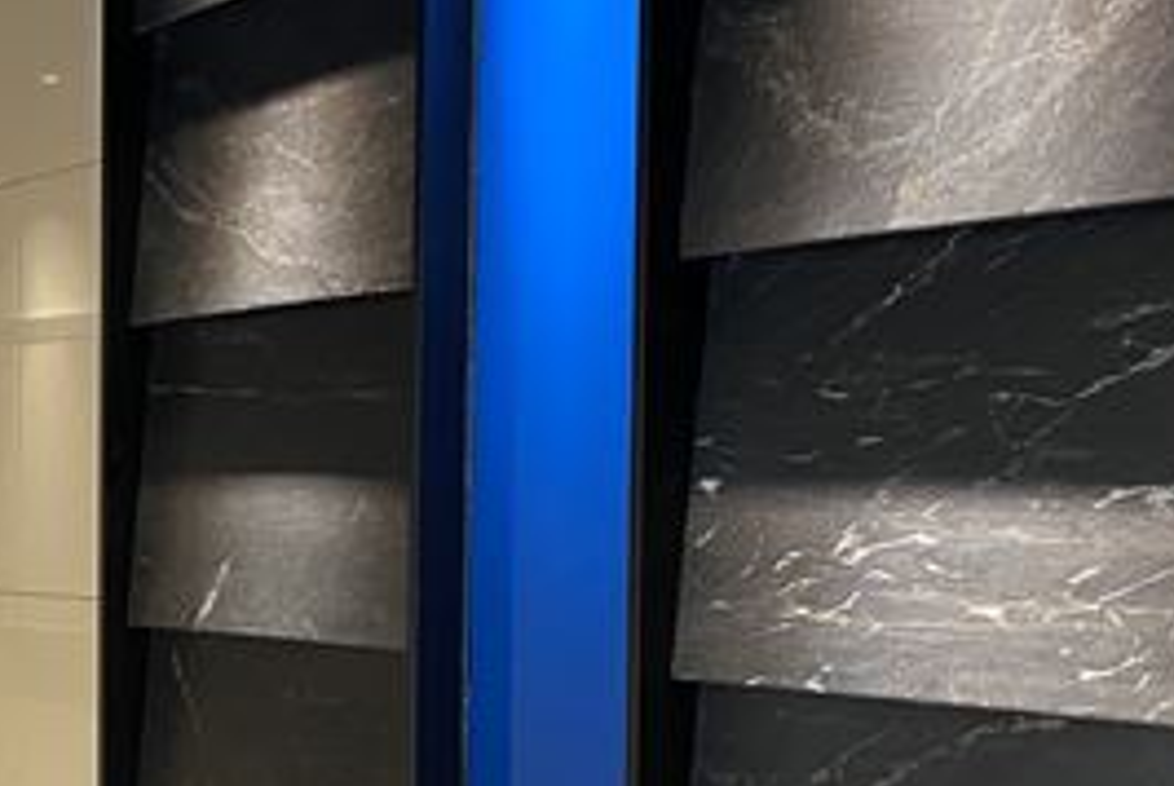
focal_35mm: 65
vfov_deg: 20.7
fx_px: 2122
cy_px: 627
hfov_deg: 28.7
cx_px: -35
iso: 400
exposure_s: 1/33
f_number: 1.8
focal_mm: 4.25
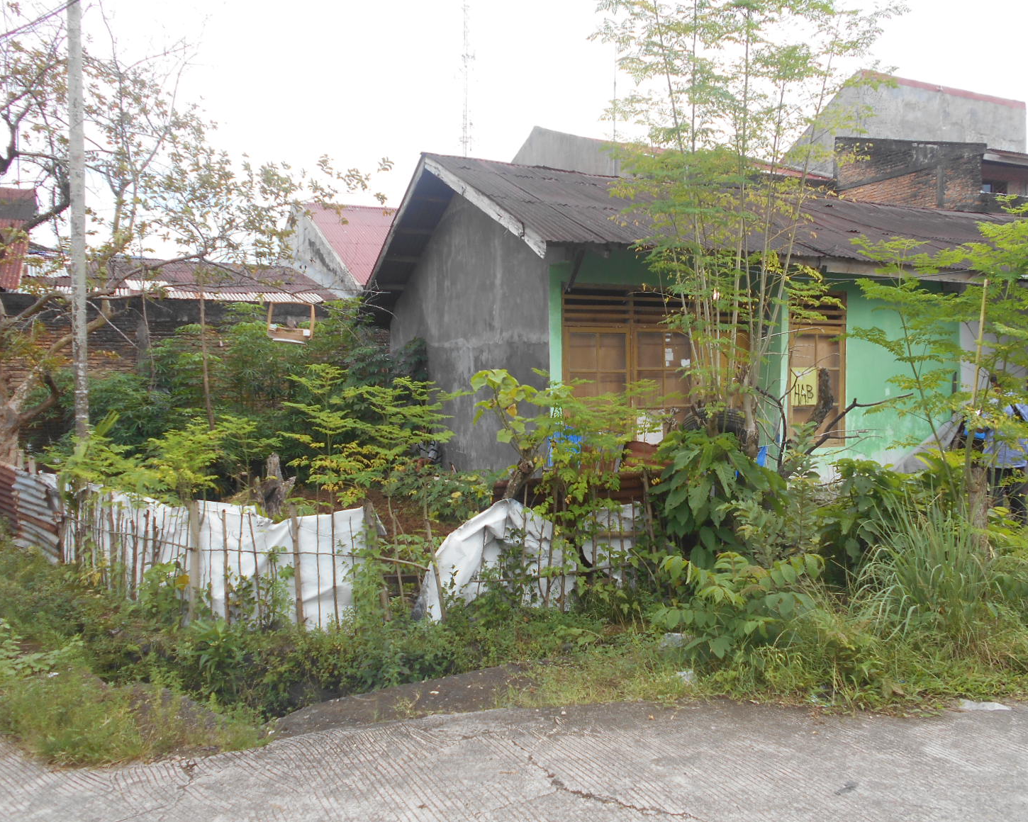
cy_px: 412
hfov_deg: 62.1
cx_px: 564
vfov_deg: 51.5
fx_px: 852
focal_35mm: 28
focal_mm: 4.6
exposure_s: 1/400
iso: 80
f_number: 3.2
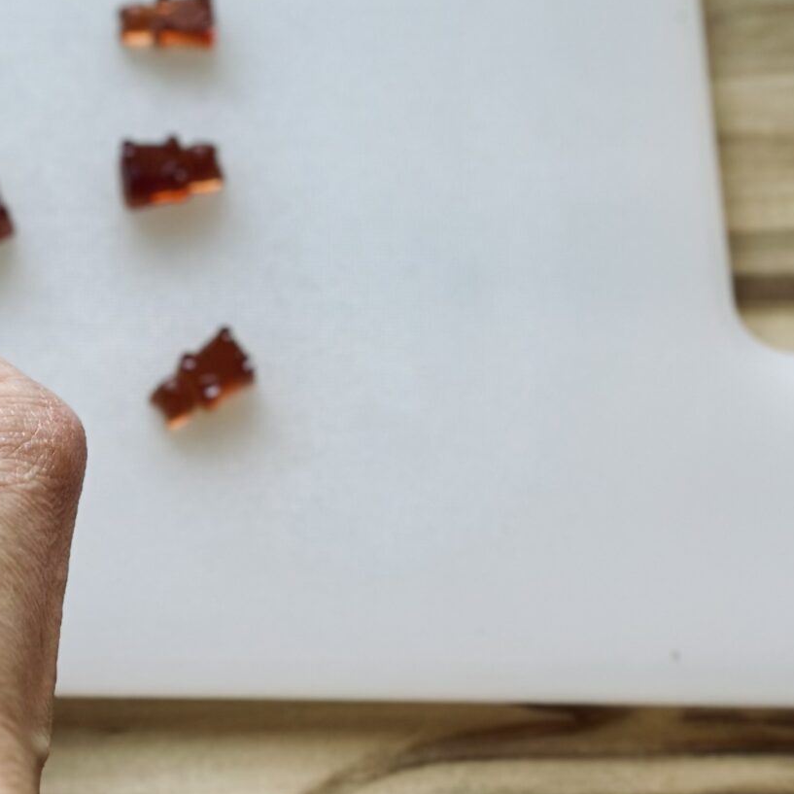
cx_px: 0
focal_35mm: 133
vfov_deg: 12.9
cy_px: -98
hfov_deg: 13.0
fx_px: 3451
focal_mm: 6.86
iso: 100
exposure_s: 1/121
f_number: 1.78
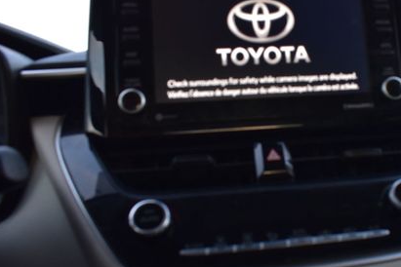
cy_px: 136
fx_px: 468
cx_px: 307
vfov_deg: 31.9
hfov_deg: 44.6
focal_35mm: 42
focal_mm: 18
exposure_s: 1/20
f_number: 6.3
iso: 400
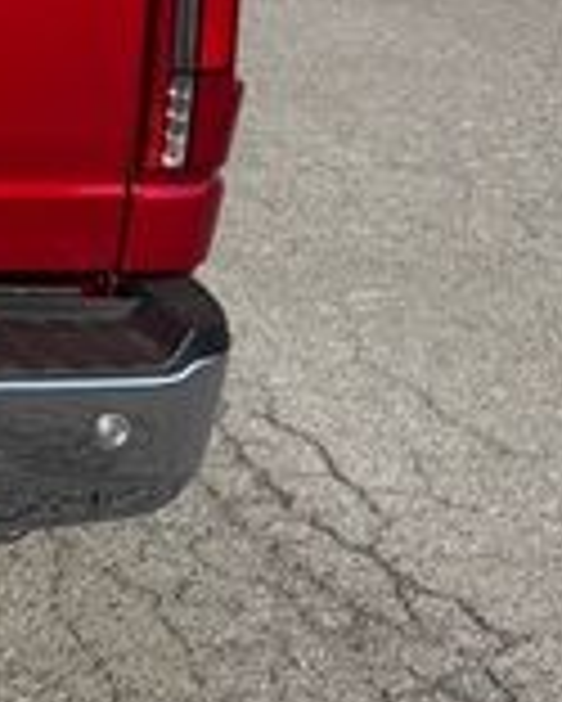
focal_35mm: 96
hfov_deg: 12.9
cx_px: -710
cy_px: -162
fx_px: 1994
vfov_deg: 18.8
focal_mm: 6.76
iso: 80
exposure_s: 1/2959
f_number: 1.78
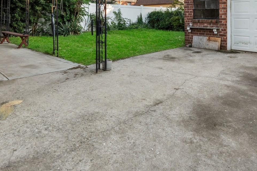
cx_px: 128
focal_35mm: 30
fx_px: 214
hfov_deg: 61.9
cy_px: 15
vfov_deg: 40.1
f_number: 1.8
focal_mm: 14
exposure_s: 1/1600
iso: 250
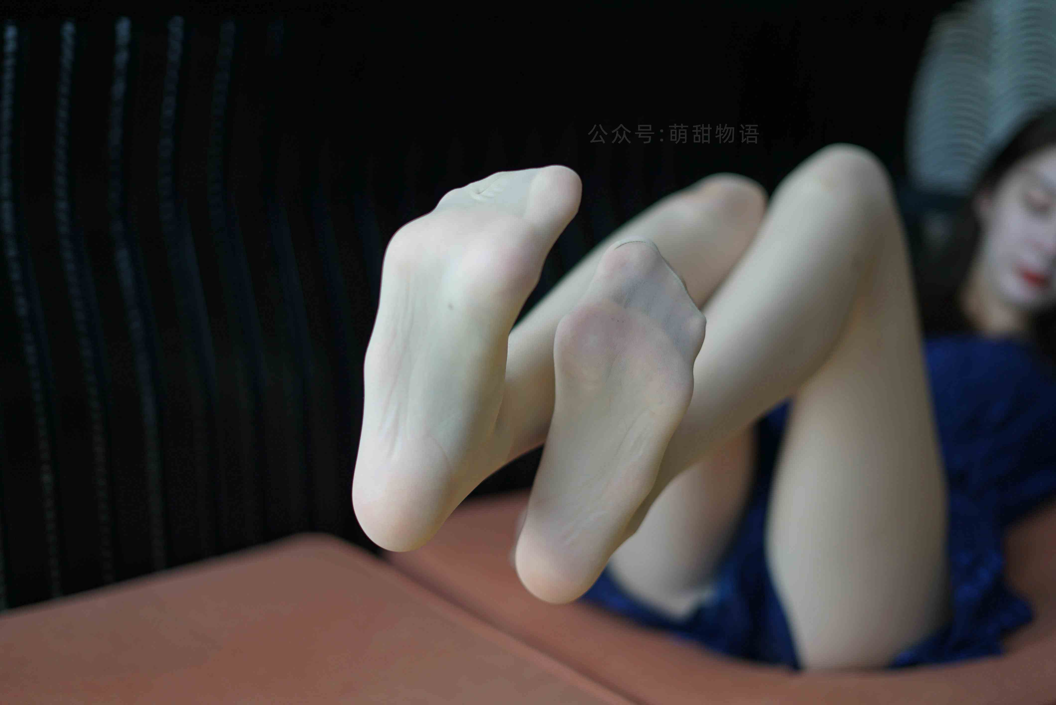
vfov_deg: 27.0
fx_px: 1467
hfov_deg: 39.6
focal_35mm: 50
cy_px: 352
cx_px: 528
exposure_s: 1/640
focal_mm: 50
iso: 200
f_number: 1.8
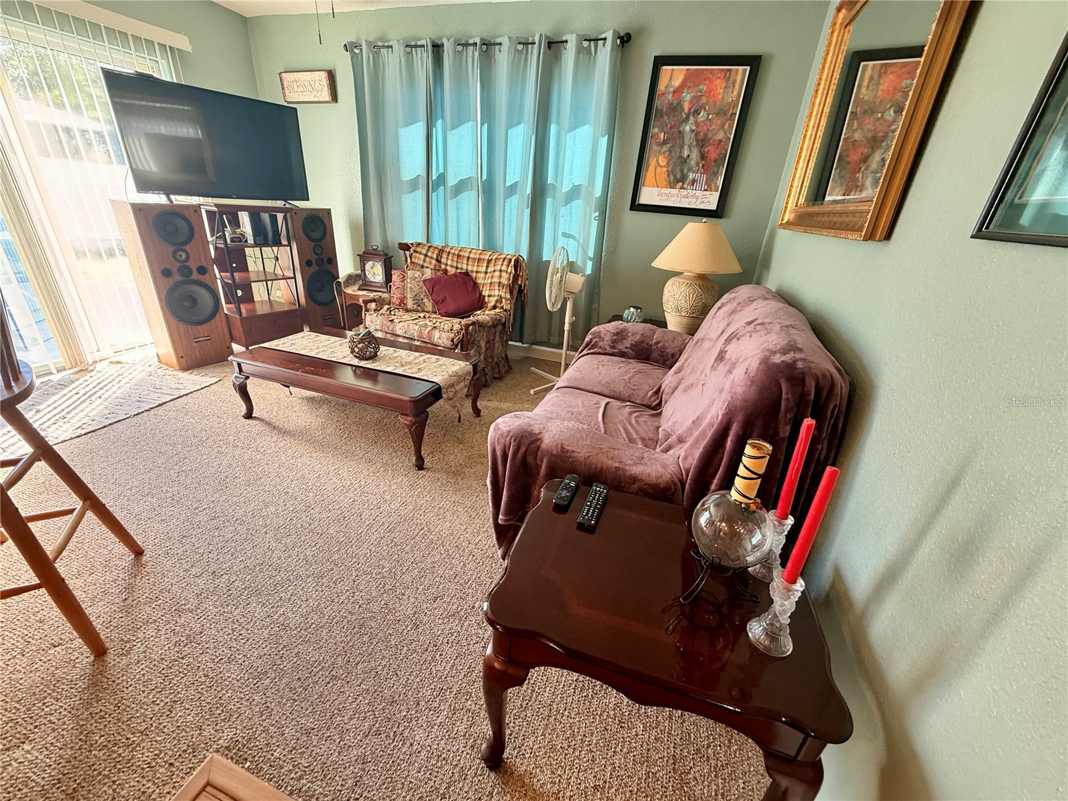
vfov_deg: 85.7
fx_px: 432
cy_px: 400
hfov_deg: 102.1
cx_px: 534
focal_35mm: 14
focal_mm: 2.22
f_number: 2.2
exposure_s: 1/60
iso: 200
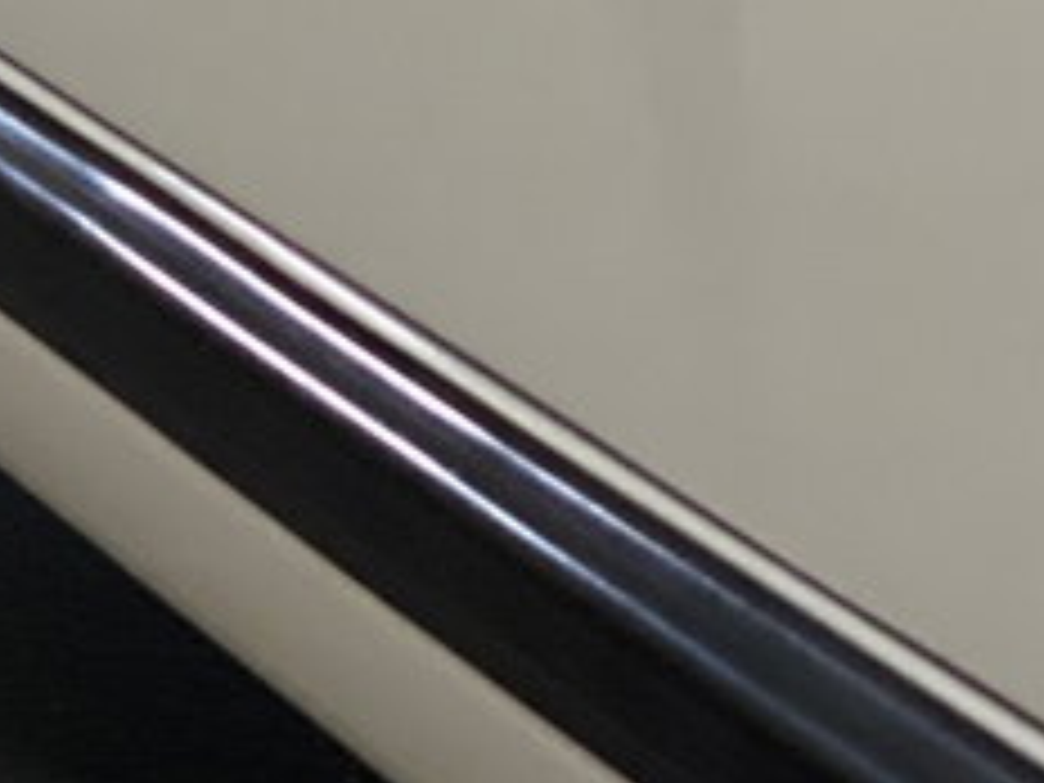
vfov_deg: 6.3
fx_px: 6937
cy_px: -760
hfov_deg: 8.3
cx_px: -850
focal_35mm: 230
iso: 250
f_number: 2
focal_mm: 6
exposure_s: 1/74
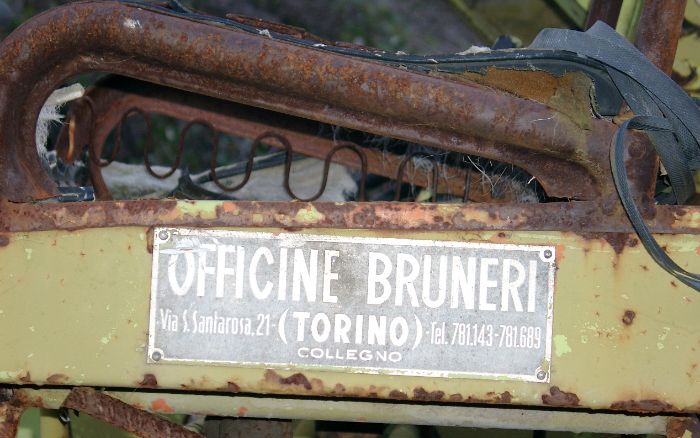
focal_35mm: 107
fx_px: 2042
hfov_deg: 19.5
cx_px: 349
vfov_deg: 12.2
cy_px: 221
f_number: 2
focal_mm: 20.74
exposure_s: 1/60
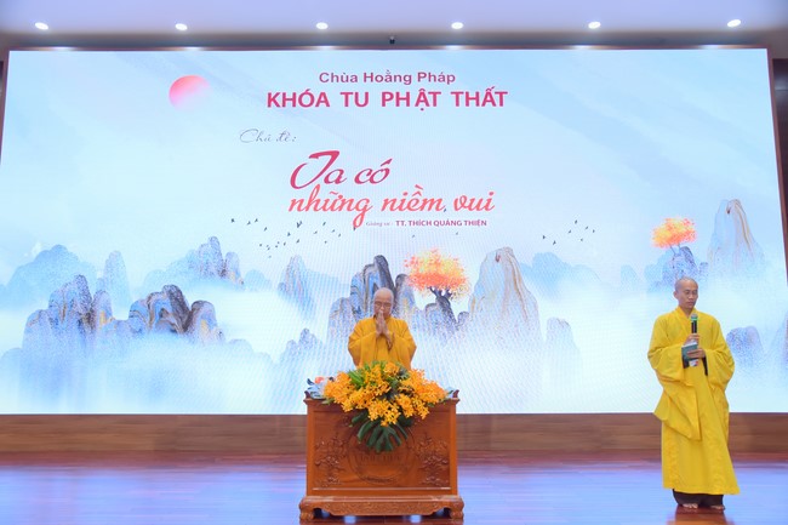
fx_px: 656
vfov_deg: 43.6
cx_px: 394
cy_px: 262
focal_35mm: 30
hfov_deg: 61.9
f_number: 6.3
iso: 1250
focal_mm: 30
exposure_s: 1/125
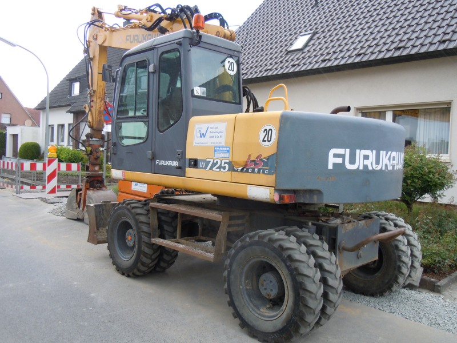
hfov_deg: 60.0
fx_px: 396
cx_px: 228
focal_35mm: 30
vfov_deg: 46.8
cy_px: 172
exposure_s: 1/100
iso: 100
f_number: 3.5
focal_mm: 5.4
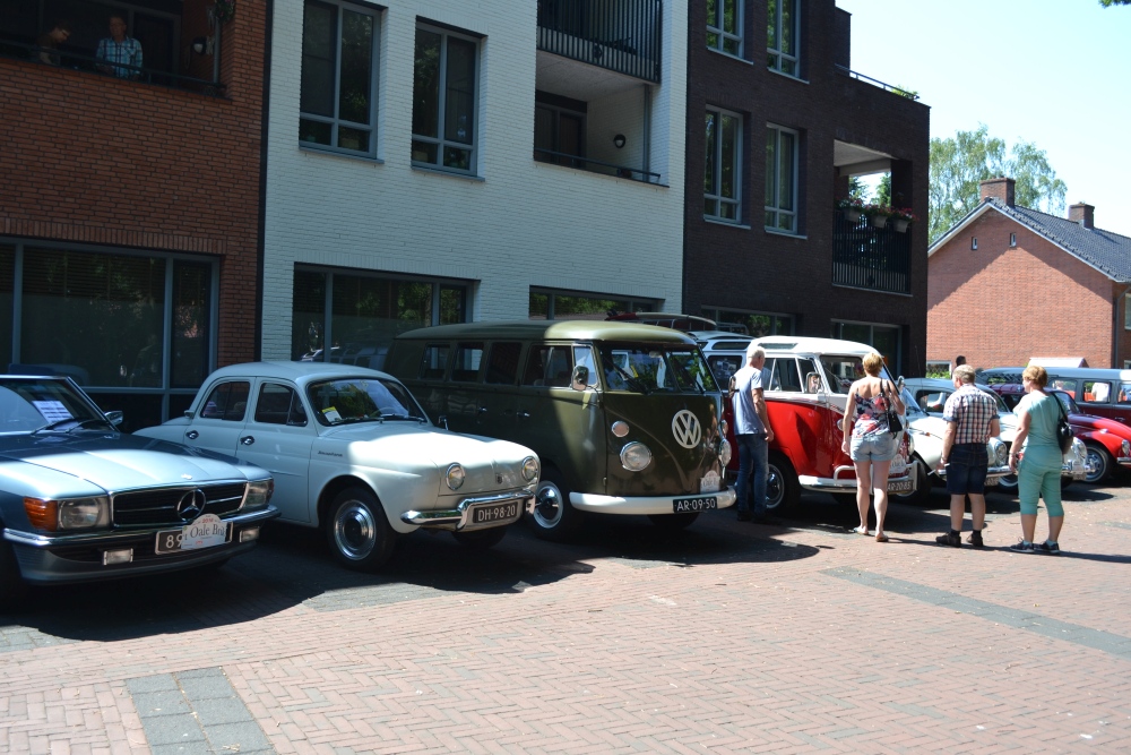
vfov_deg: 43.6
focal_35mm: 30
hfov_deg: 61.9
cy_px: 378
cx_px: 566
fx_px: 943
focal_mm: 20
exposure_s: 1/125
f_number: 5.6
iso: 100
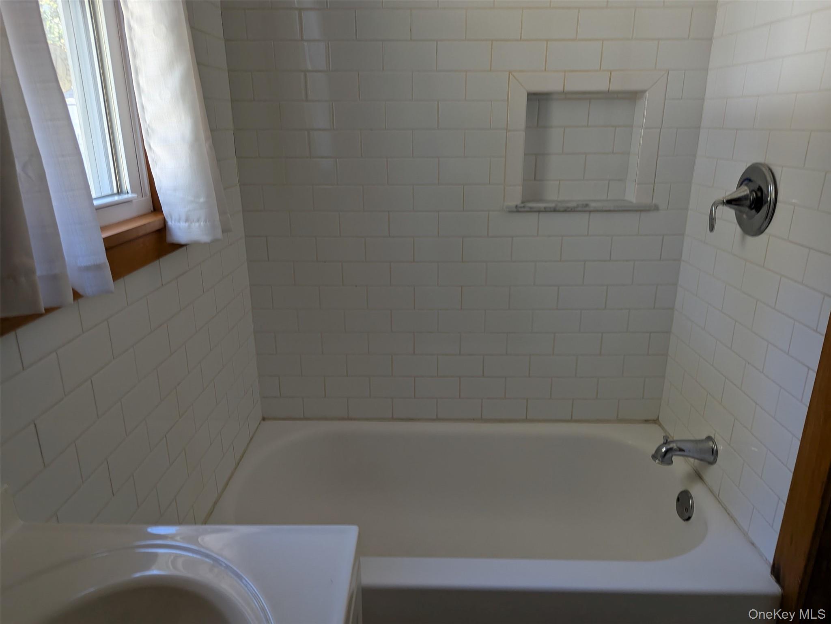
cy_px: 312
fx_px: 576
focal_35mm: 24
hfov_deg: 71.6
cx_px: 416
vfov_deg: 56.8
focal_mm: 6.81
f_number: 1.85
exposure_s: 1/25.7
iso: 51
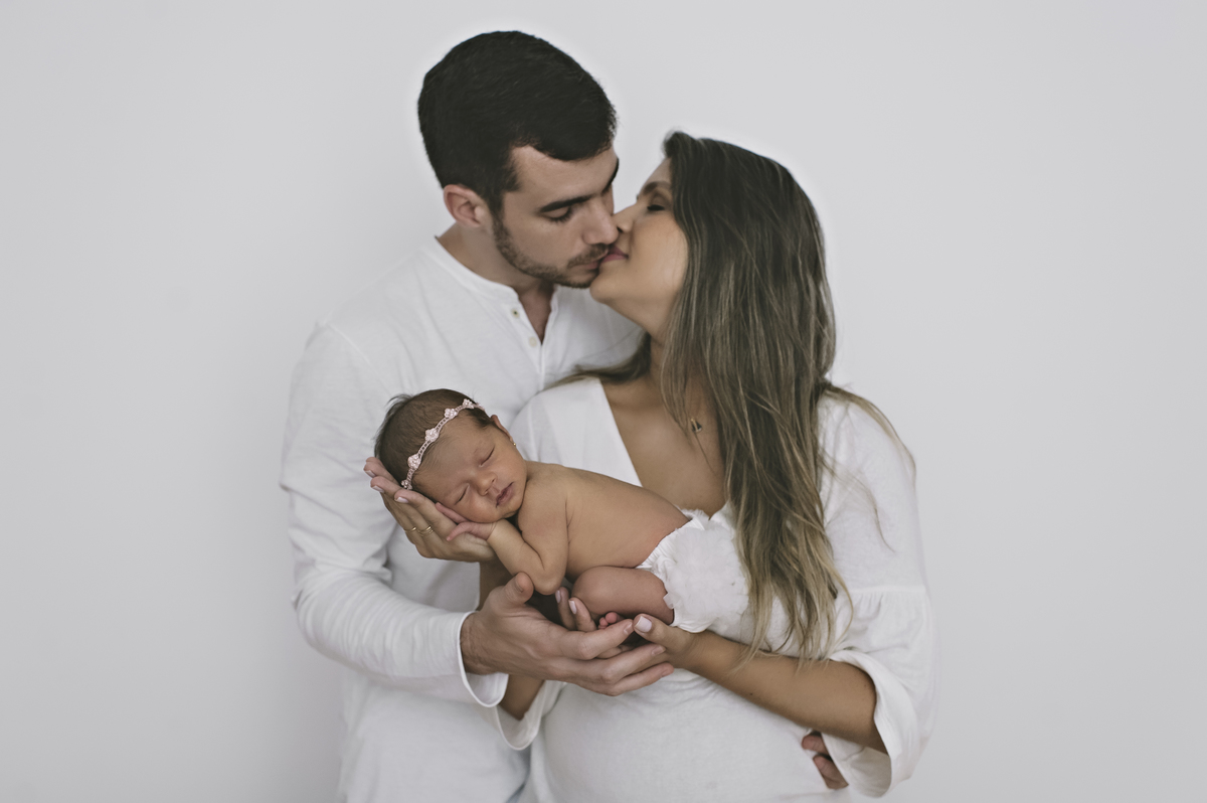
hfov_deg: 54.5
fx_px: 1172
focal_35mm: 35
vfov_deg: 37.8
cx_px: 604
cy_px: 402
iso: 320
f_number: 3.5
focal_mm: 35
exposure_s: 1/250
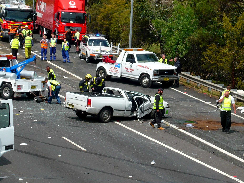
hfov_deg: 12.3
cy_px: 92
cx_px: 122
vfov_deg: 9.3
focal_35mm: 160
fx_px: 1128
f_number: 5.1
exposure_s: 1/800
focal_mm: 16.5
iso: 100
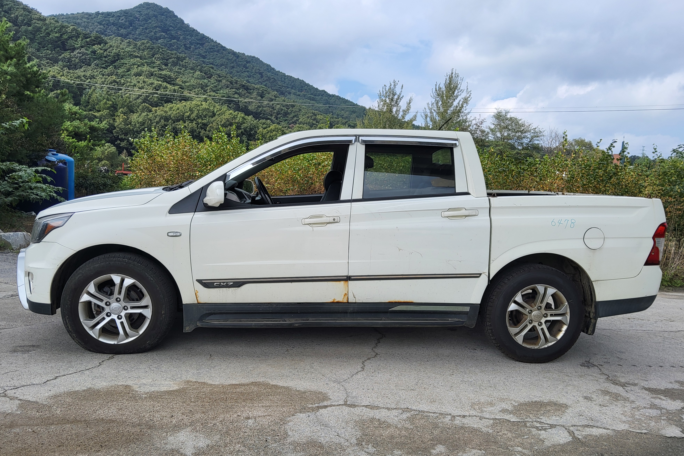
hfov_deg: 65.5
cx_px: 344
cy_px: 240
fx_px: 532
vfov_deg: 46.4
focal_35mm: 28
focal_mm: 3.98
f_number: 1.8
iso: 12
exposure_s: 1/816
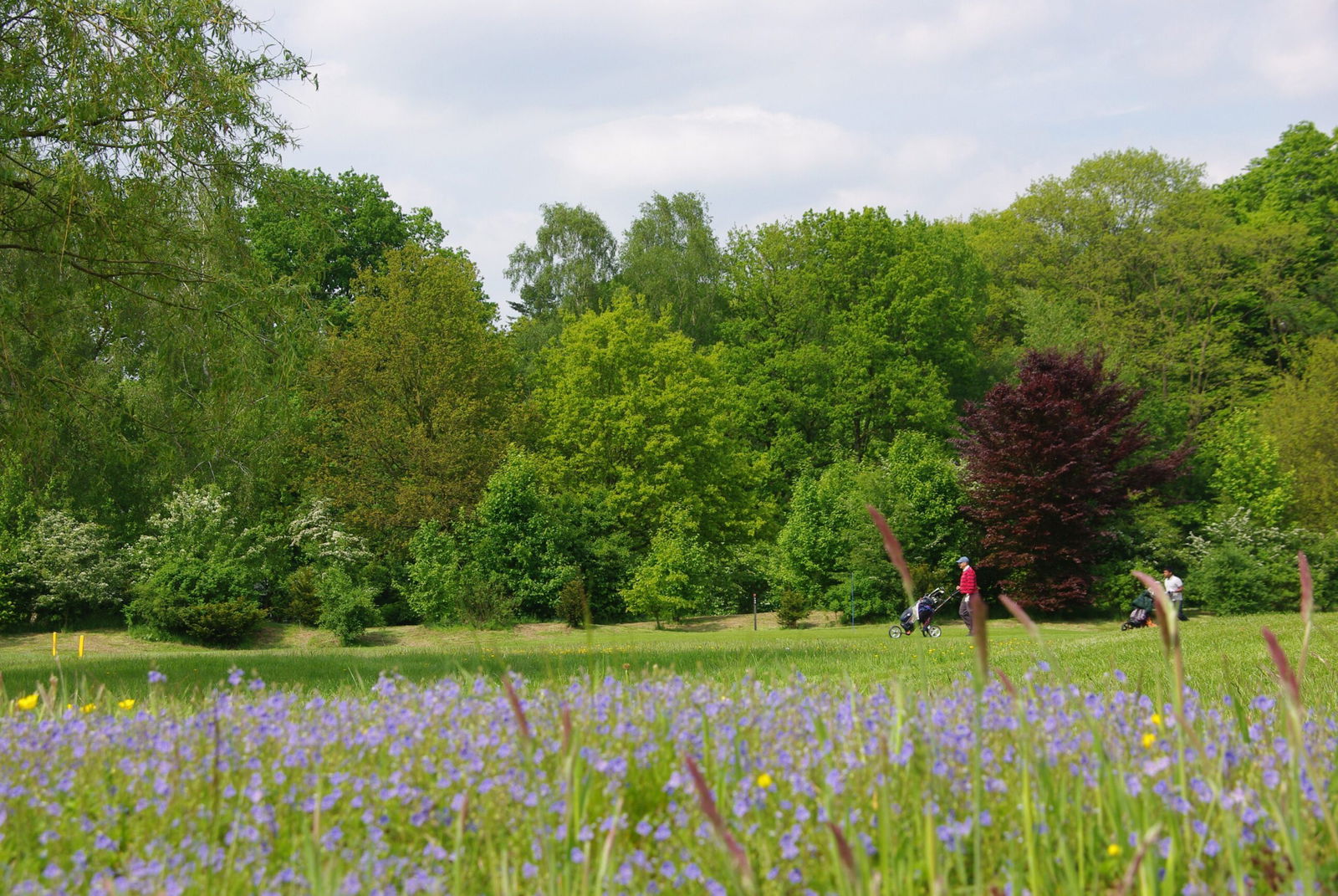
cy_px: 448
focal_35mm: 72
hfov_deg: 28.0
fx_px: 2679
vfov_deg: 19.0
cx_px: 669
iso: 200
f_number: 9
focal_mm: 47.5
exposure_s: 1/250
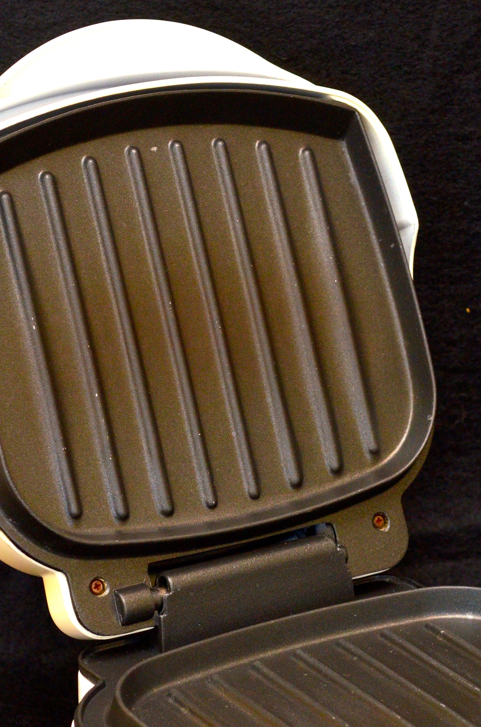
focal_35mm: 125
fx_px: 2512
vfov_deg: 16.4
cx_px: 296
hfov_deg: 10.9
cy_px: 481
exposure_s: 1/160
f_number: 5.6
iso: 800
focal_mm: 55
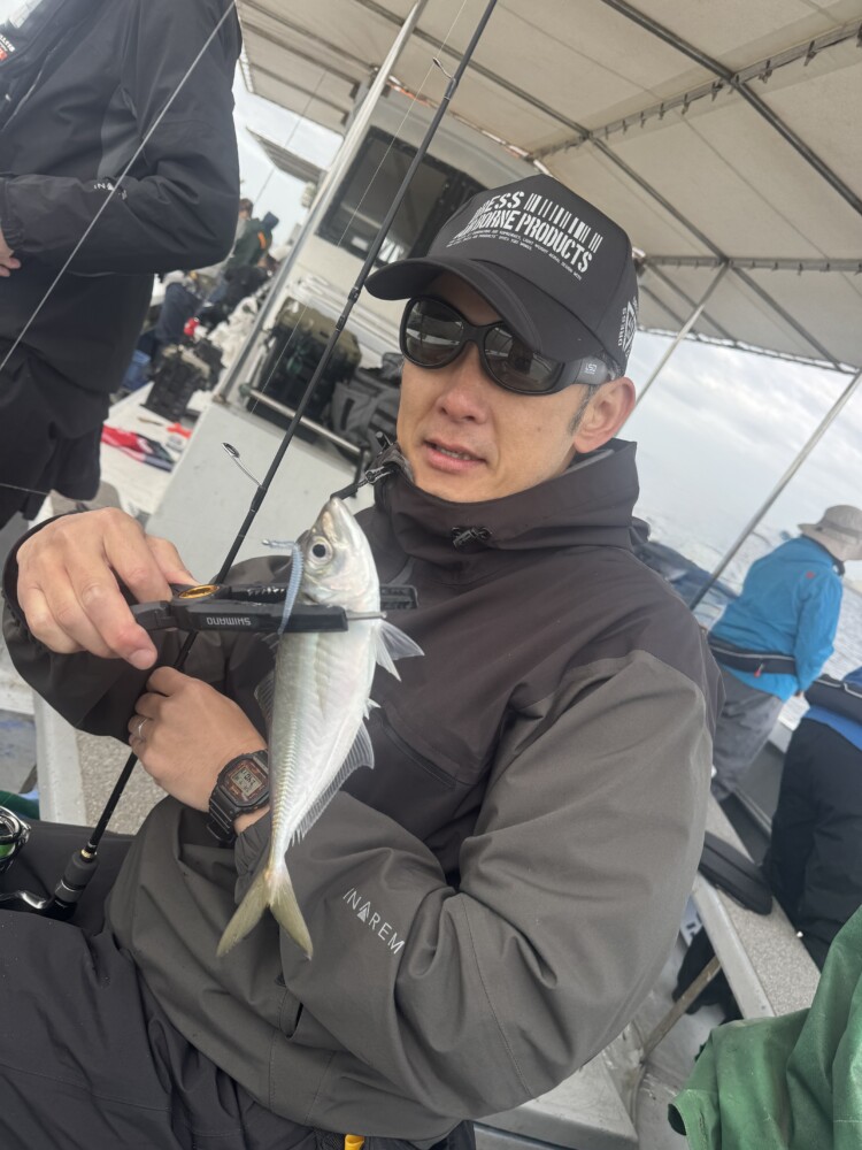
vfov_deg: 71.6
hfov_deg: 56.8
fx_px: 797
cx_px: 431
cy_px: 575
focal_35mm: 24
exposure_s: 1/633
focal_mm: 6.76
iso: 80
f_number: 1.78
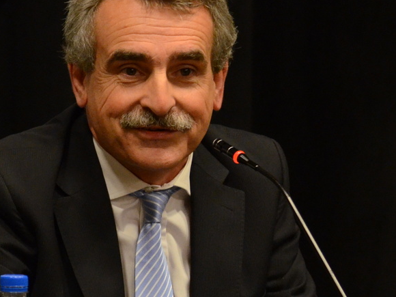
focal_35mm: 377
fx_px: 4317
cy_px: 195
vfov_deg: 3.9
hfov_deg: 5.2
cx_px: -128
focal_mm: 95
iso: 2500
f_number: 3.2
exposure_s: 1/100
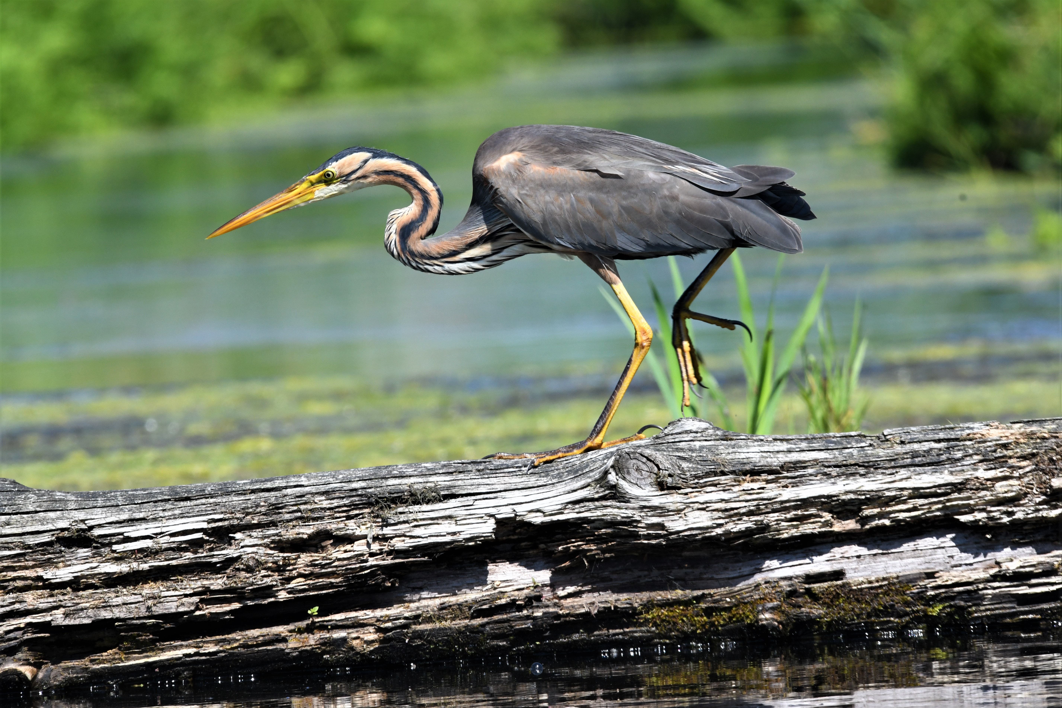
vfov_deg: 2.3
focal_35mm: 600
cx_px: 531
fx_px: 17699
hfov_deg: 3.4
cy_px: 354
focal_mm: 600
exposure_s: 1/400
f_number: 16
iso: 800
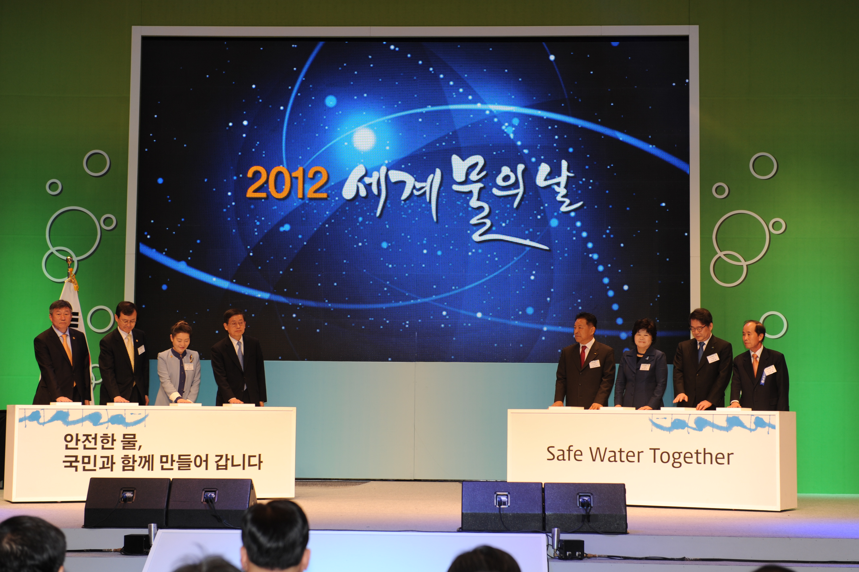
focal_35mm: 70
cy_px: 286
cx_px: 430
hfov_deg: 28.9
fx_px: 1669
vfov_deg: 19.4
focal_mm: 70
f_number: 5.6
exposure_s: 1/60
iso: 400
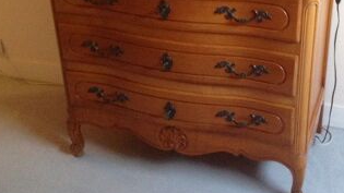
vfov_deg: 20.4
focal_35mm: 58
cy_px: 34
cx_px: 212
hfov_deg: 35.9
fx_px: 529
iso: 640
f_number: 2.4
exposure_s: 1/15
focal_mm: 4.28
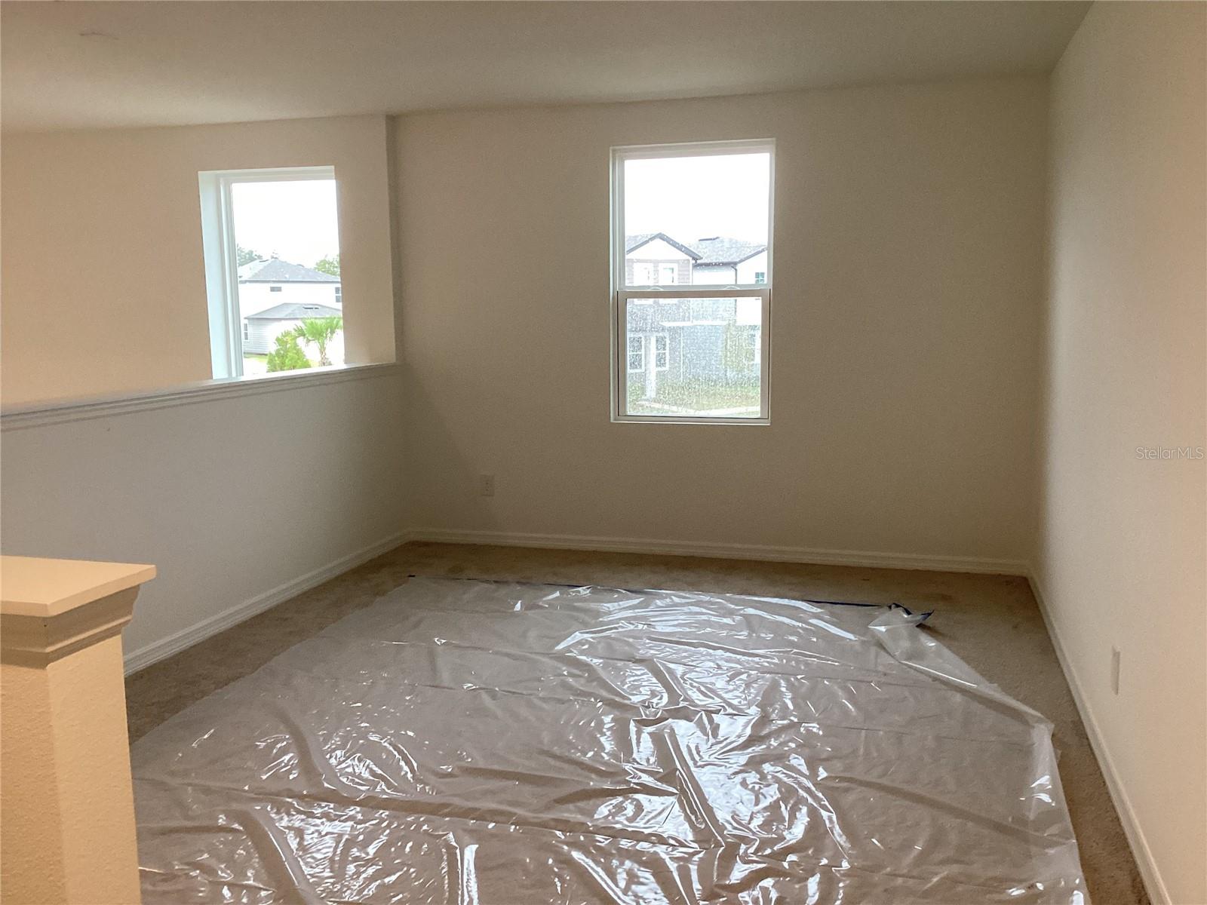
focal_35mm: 31
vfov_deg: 45.4
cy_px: 452
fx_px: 1081
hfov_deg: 58.4
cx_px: 604
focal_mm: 3.3
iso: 160
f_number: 2.4
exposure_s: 1/60
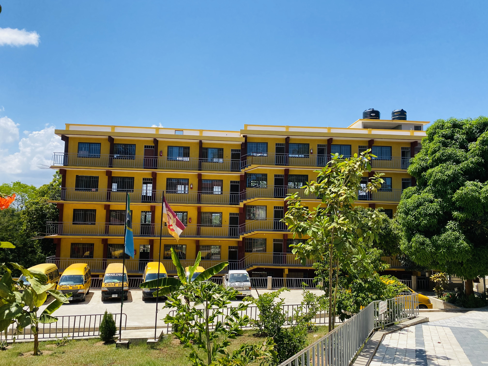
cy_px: 183
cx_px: 244
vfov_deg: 53.1
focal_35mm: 26
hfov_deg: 67.3
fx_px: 367
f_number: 1.8
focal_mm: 4.25
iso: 32
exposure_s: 1/2890
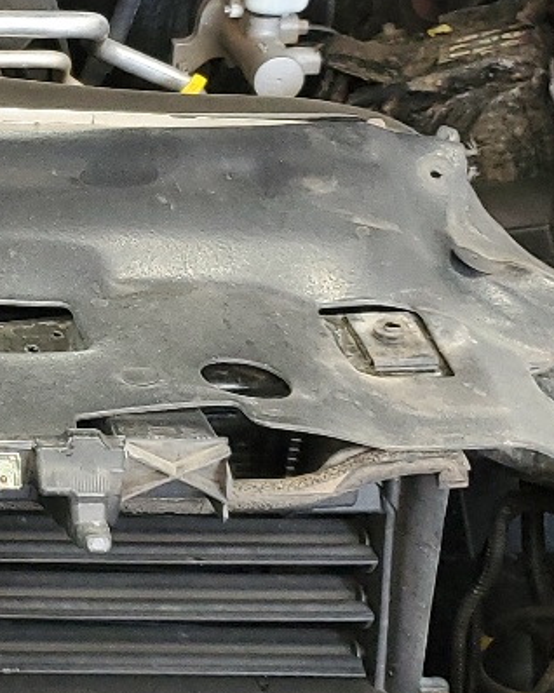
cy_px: 176
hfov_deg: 14.2
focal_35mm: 102
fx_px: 2092
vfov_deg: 18.7
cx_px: -258
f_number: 1.5
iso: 157
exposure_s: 1/60.2
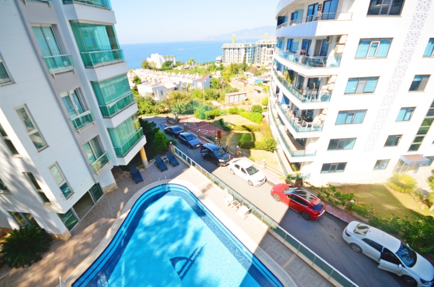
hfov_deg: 100.5
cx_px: 217
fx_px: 180
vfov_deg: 77.1
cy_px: 144
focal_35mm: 15
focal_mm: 10
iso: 100
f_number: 6.3
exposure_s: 1/200
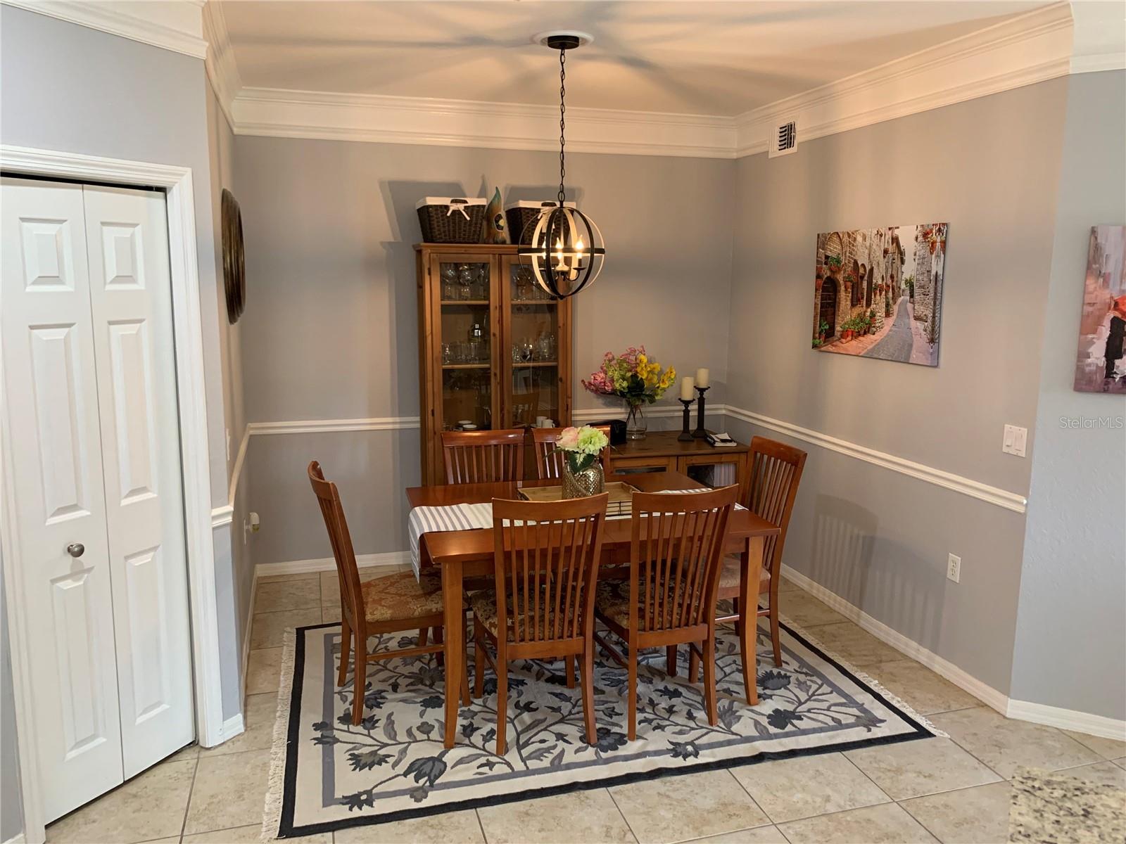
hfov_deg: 67.3
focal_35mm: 26
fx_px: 846
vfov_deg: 53.1
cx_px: 563
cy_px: 422
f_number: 1.8
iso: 200
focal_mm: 4.25
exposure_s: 1/60
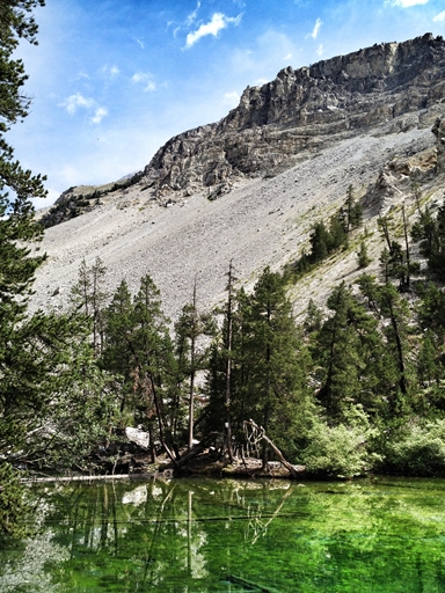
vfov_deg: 52.6
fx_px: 600
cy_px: 296
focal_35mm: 35
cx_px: 222
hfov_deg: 40.7
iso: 64
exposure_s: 1/951
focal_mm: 4.28
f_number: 2.4
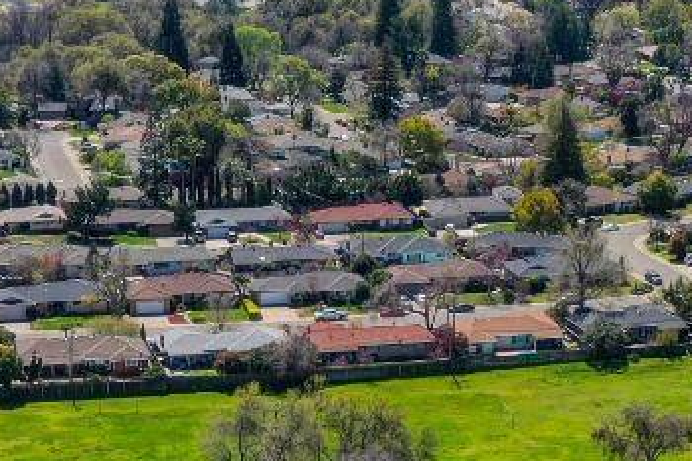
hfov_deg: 17.0
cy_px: 342
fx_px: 2305
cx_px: 439
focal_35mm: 120
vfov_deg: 11.4
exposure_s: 1/800
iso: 100
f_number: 6.3
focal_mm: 10.26
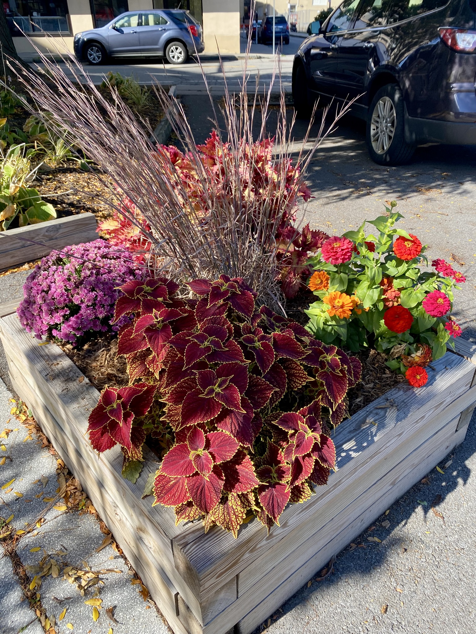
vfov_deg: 67.3
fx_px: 477
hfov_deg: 53.1
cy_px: 317
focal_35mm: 26
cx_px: 238
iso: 32
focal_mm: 4.25
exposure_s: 1/738
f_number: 1.8
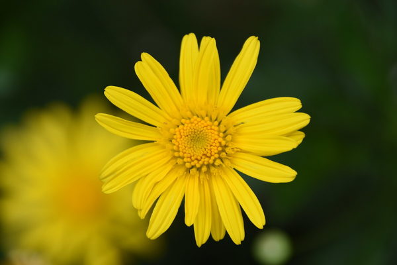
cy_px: 132
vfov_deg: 3.1
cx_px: 198
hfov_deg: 4.6
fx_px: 4962
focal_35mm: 450
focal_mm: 300
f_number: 6.3
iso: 400
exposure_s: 1/400
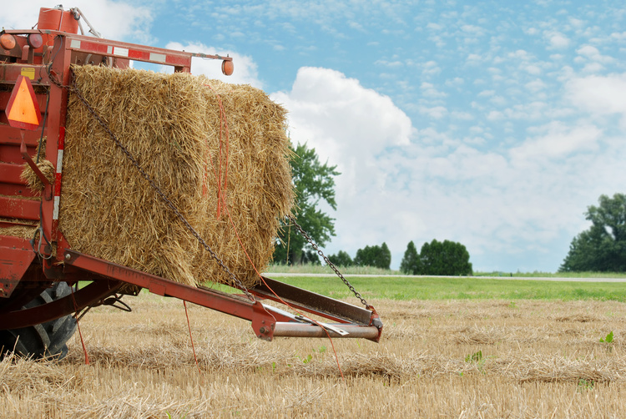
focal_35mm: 105
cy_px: 210
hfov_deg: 19.4
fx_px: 1828
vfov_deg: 13.1
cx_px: 313
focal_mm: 70
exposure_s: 1/60
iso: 100
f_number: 8
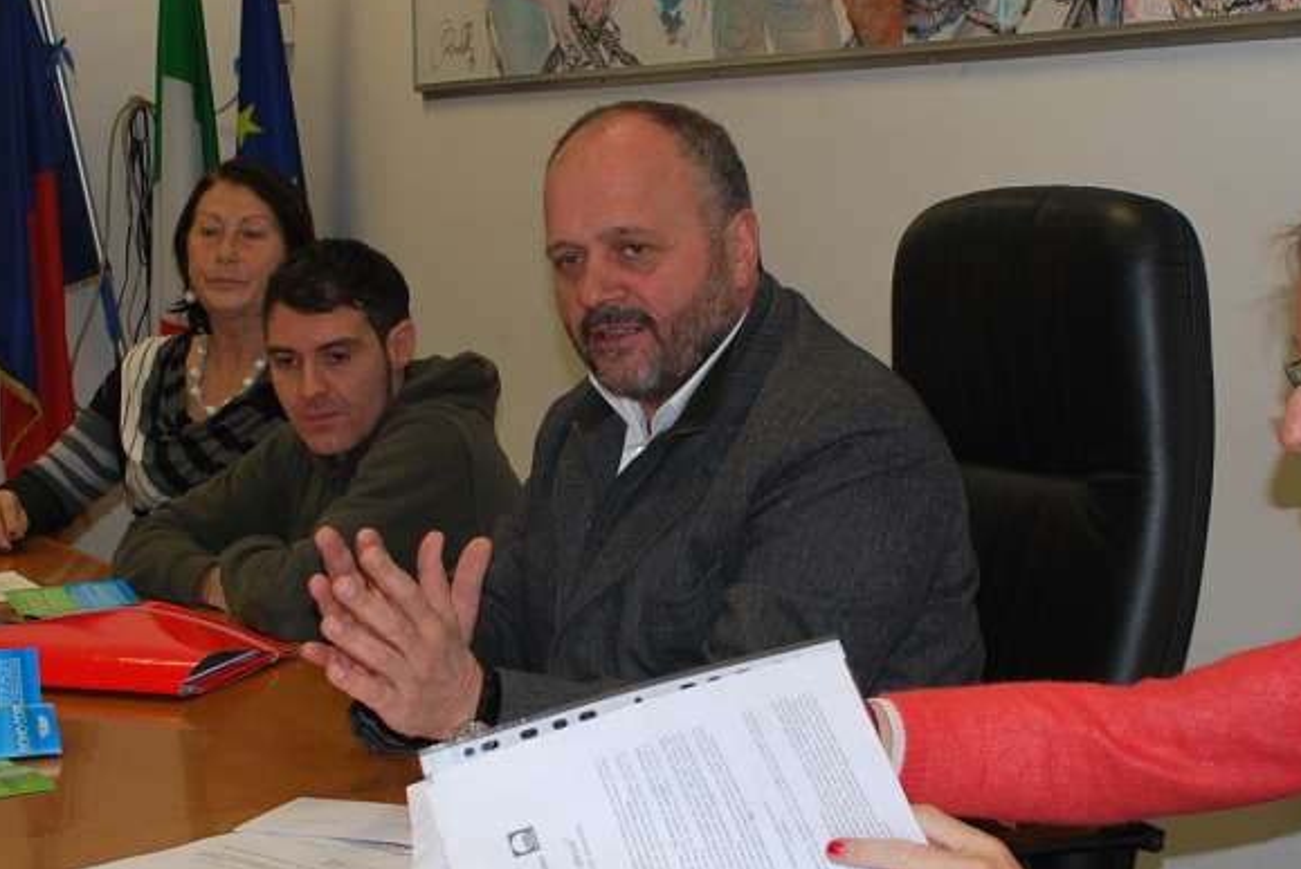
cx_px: 638
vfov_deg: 19.8
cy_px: 457
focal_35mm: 69
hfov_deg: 29.2
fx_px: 2495
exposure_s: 1/60
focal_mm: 26
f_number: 4
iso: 200
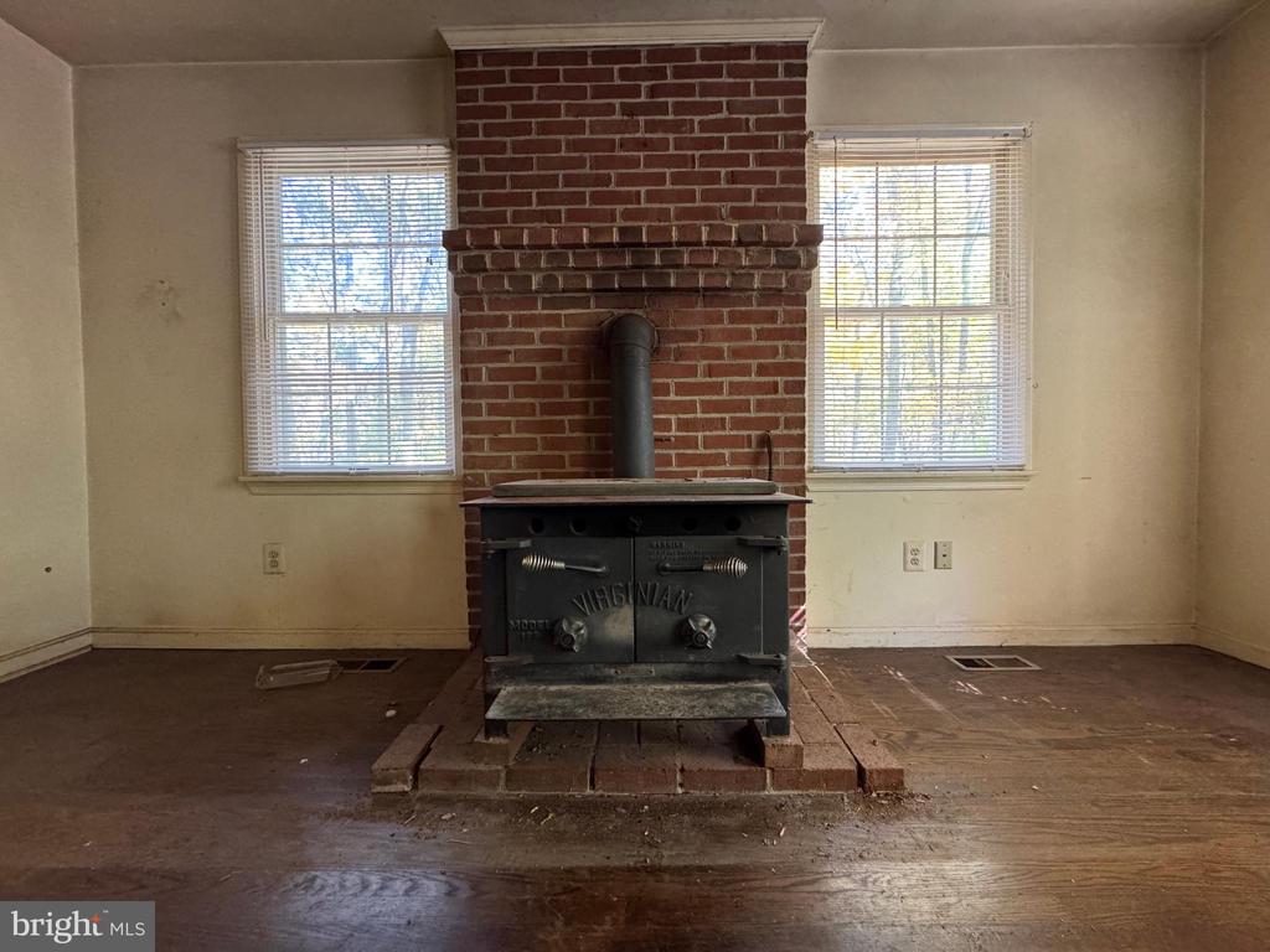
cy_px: 476
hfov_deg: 102.1
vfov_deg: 85.7
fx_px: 514
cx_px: 635
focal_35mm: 14
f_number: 2.2
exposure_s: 1/60
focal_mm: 2.22
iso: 800
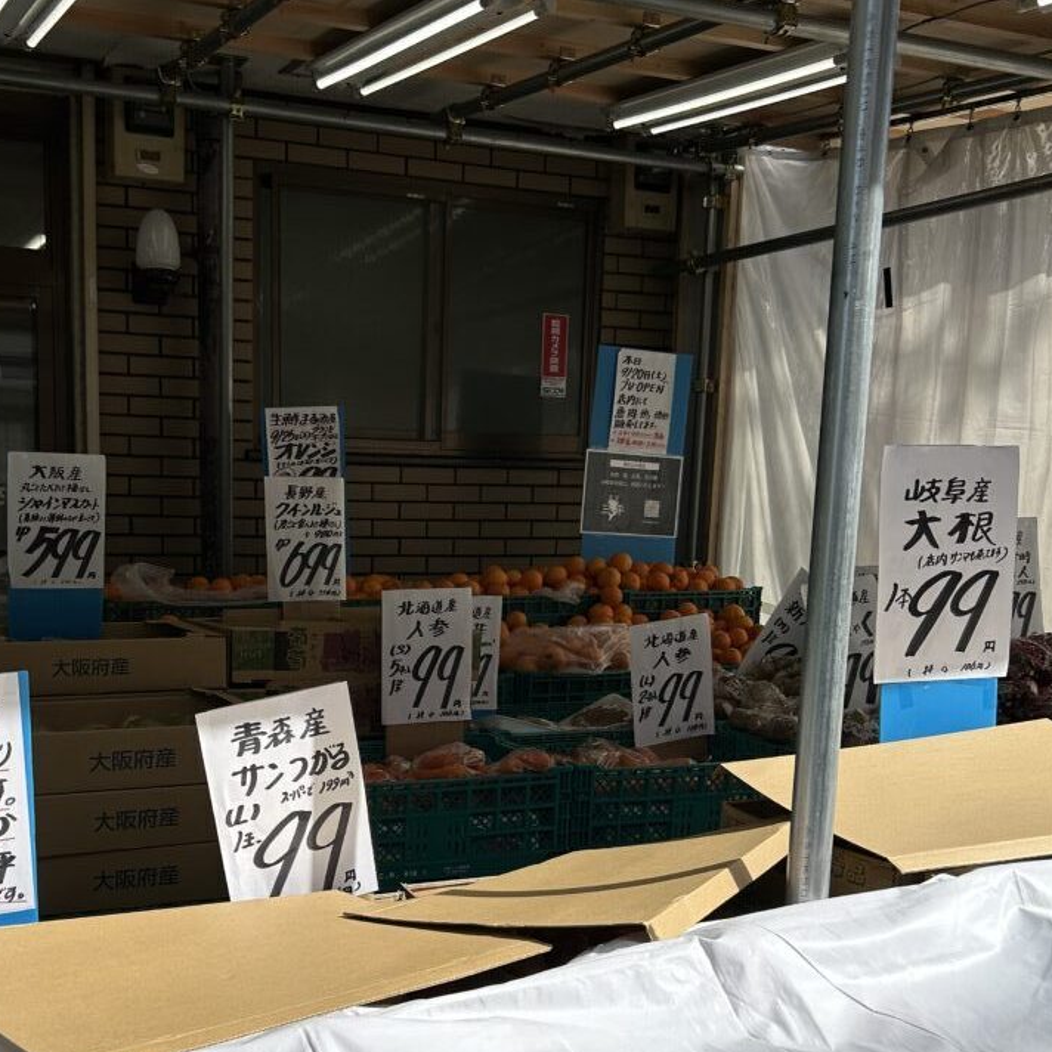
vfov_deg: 52.5
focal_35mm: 31
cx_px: 383
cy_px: 530
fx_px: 1066
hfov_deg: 51.9
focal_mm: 5.7
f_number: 1.5
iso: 50
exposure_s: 1/4831
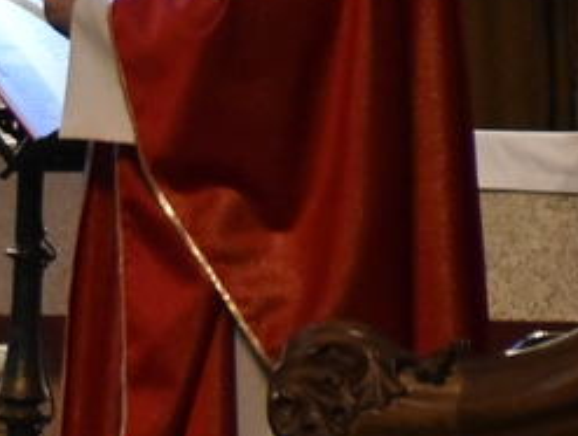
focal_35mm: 630
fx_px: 10535
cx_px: -704
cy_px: 230
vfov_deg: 2.4
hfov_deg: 3.1
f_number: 5.3
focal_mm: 90
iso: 3200
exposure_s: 1/60
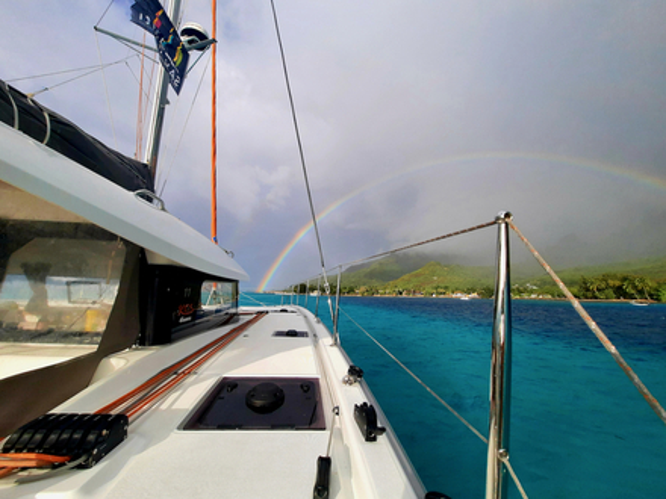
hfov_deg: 106.2
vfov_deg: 89.9
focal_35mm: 13
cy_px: 250
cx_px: 333
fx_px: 250
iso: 40
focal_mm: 1.74
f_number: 2.2
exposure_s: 1/1667
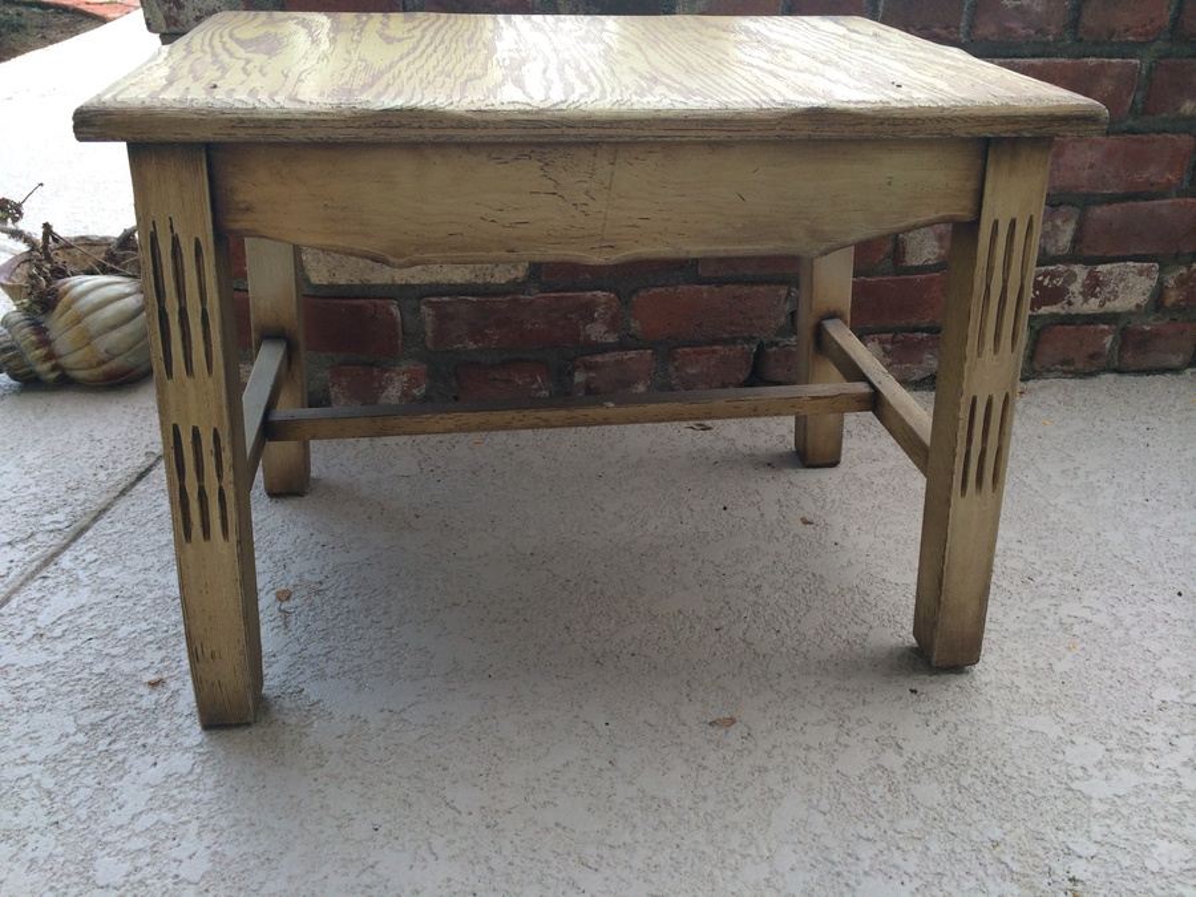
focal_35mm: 30
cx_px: 598
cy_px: 448
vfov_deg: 46.8
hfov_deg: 60.0
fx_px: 1037
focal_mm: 4.12
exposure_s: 1/120
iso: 50
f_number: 2.2
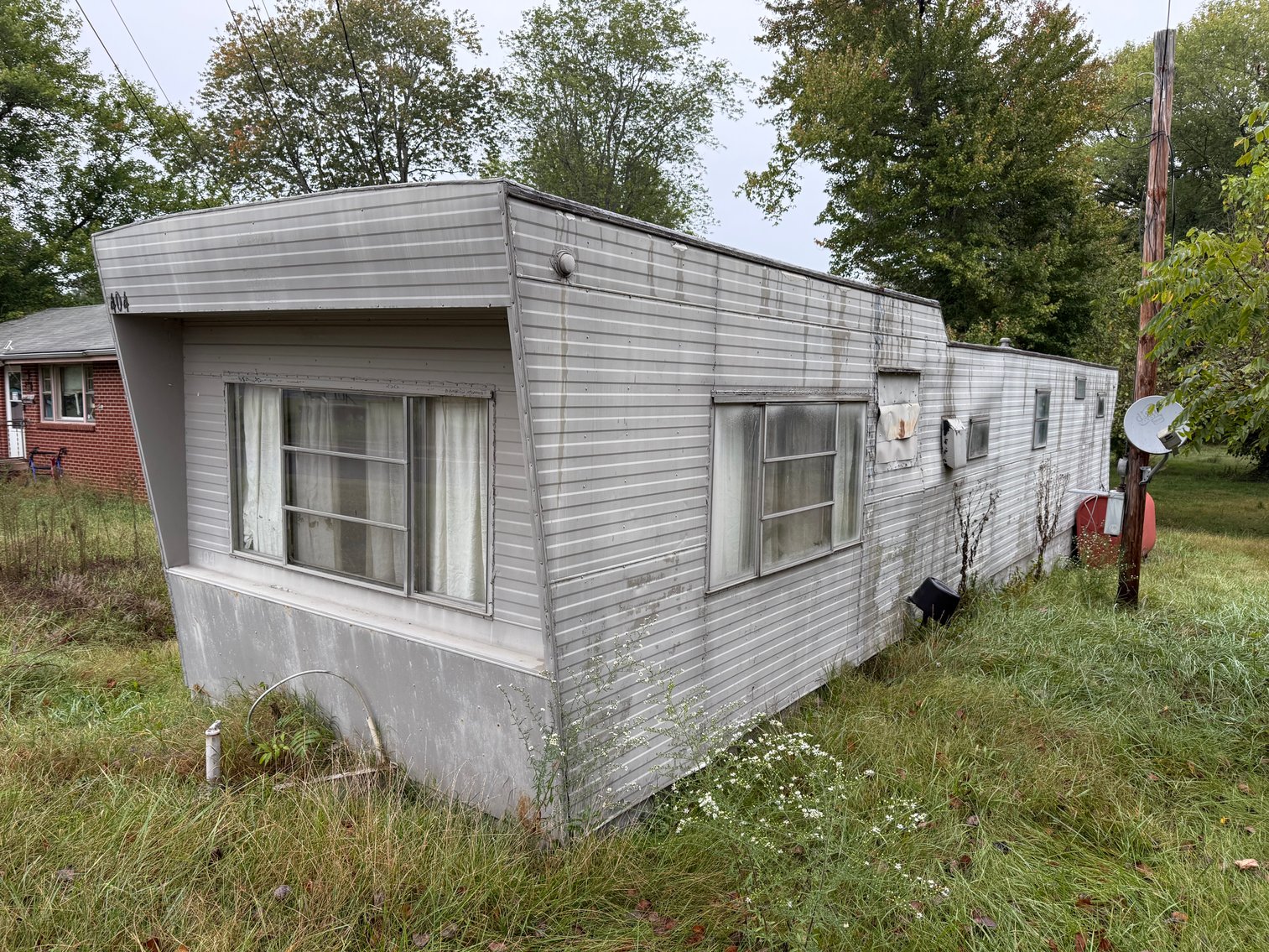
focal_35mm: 24
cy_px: 476
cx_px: 634
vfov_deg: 56.8
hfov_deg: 71.6
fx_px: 880
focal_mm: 6.76
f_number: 1.78
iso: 100
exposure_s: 1/831
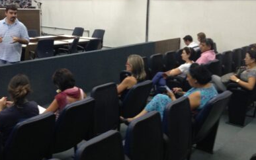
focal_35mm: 47
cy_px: 50
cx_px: 100
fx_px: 328
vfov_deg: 27.2
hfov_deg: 42.4
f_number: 2.4
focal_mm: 4.12
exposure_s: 1/20
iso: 160
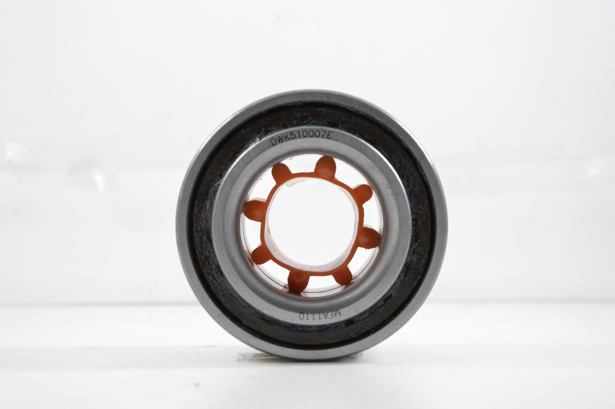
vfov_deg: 15.7
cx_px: 308
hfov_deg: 23.4
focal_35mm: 87
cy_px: 204
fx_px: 1485
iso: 3200
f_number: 7.1
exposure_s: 1/100
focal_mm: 58
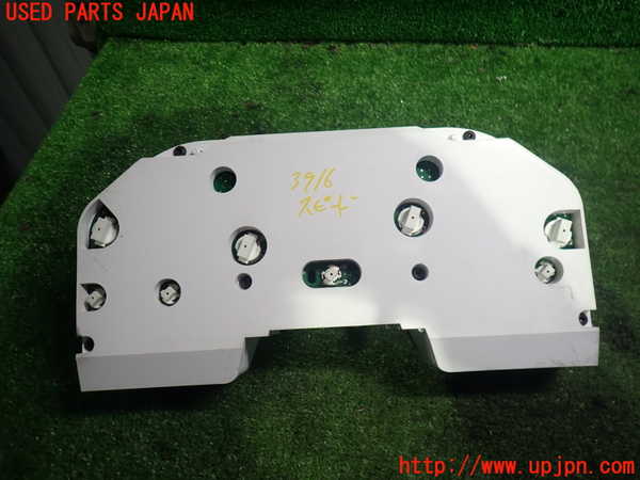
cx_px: 320
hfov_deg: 69.4
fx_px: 462
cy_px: 240
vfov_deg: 54.9
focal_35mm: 25
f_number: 2
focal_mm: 4.5
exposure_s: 1/40
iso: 200
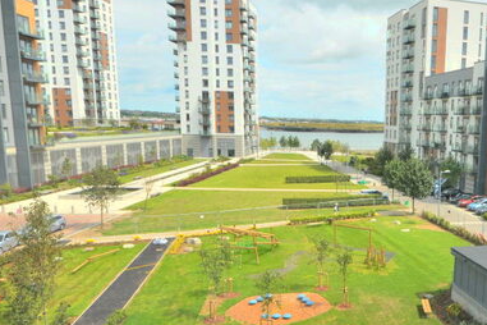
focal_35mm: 33
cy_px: 182
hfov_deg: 54.5
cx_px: 366
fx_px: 446
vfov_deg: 39.9
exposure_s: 1/250
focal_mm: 12
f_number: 8
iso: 160
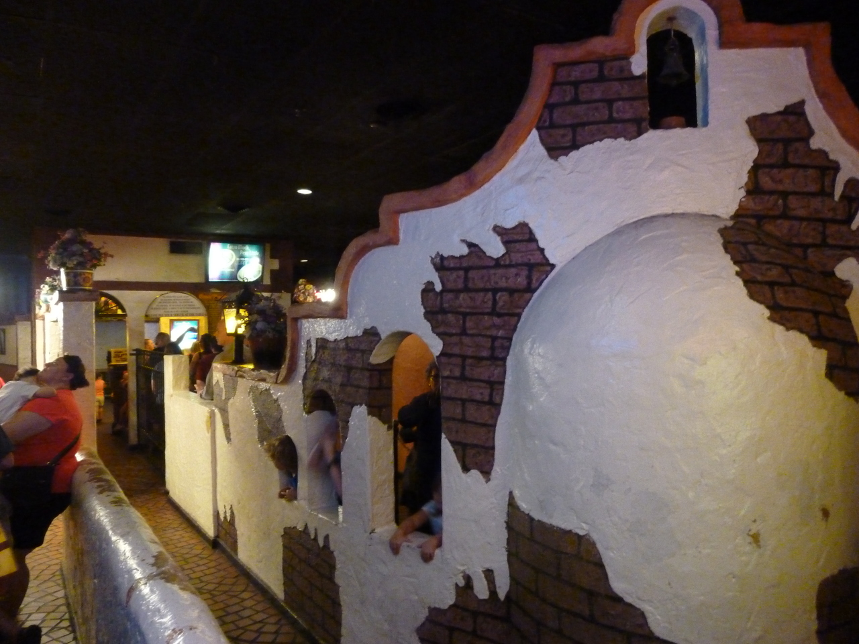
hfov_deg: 69.4
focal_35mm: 25
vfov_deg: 54.9
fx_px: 620
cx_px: 430
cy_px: 322
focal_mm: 4.5
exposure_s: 1/10
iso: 800
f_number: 3.3
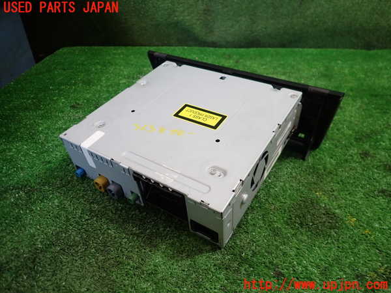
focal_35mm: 25
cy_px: 146
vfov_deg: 54.9
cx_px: 196
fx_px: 282
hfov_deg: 69.4
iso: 200
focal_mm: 4.5
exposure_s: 1/60
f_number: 2
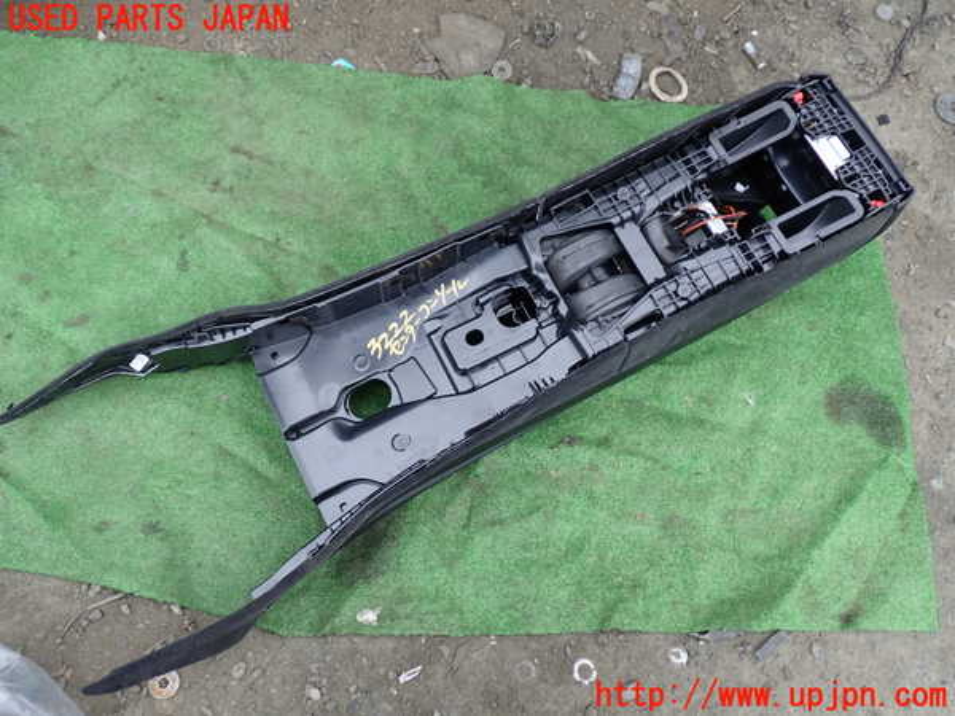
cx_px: 478
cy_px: 358
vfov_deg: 46.8
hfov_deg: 60.0
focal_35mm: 30
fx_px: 828
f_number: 2.3
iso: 100
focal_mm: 5.4
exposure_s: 1/80
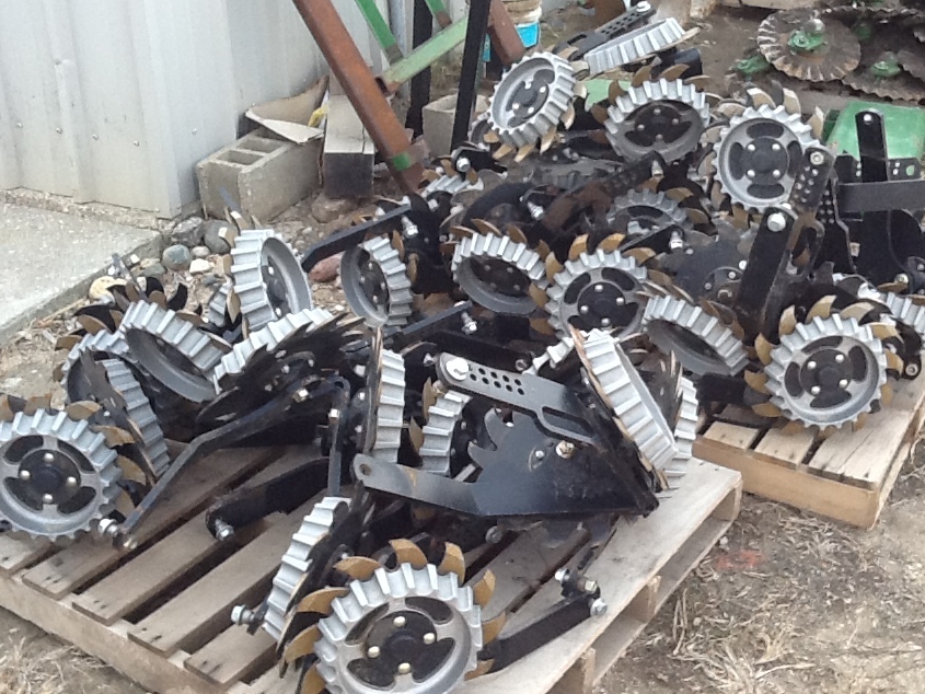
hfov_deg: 38.1
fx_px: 1336
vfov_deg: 29.1
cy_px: 337
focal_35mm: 50
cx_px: 514
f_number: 2.4
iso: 40
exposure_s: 1/270
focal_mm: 2.03
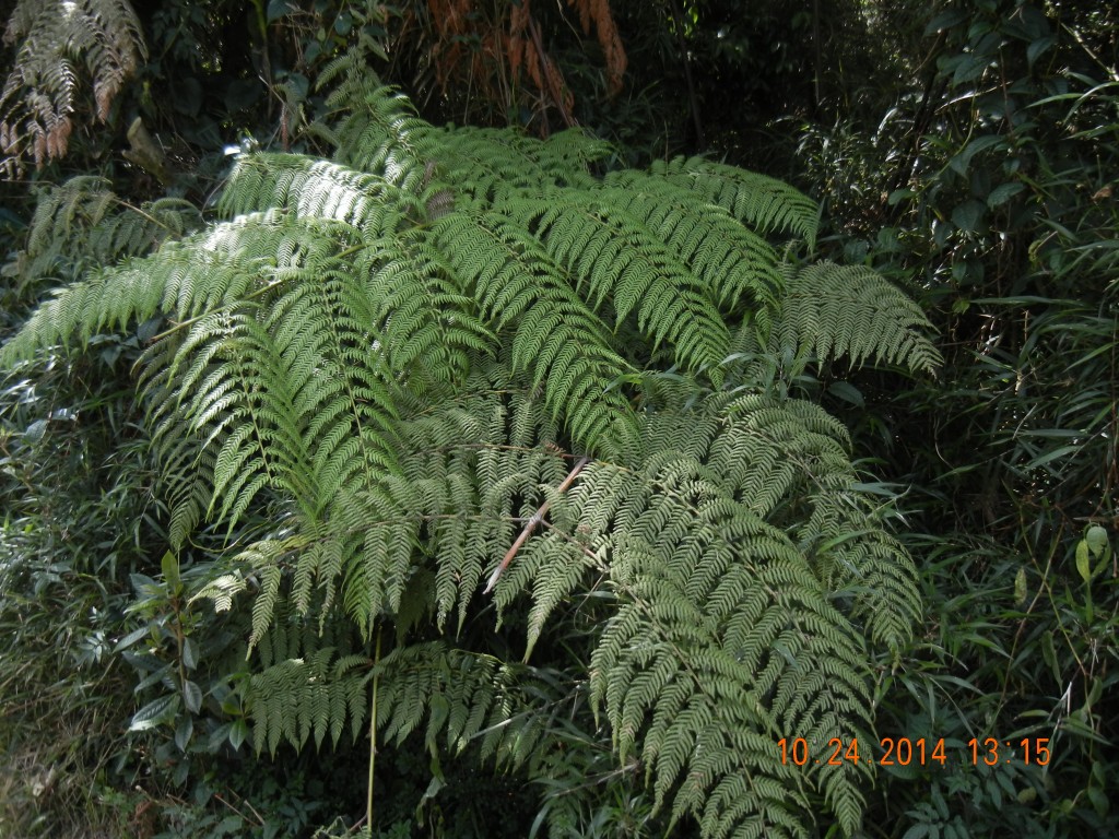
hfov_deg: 60.0
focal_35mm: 30
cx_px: 560
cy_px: 420
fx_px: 970
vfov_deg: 46.8
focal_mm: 5.4
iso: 160
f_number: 3.5
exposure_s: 1/203
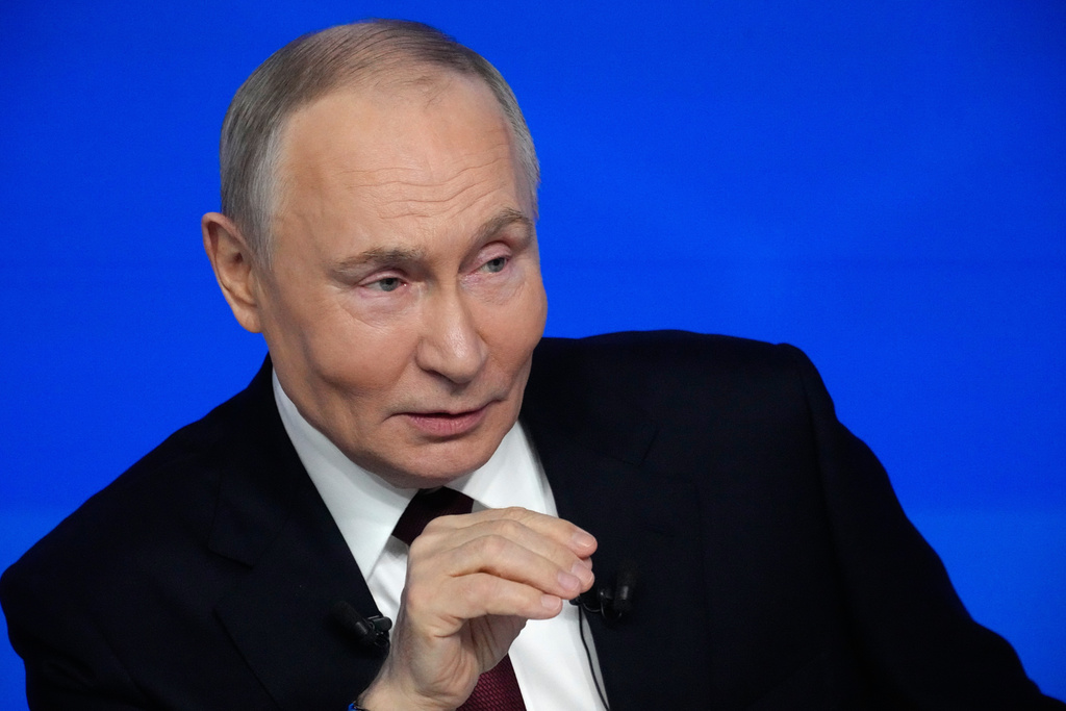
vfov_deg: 1.1
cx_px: 533
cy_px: 356
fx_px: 35536
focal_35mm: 1200
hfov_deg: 1.7
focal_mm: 1200
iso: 12800
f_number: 8
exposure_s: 1/200
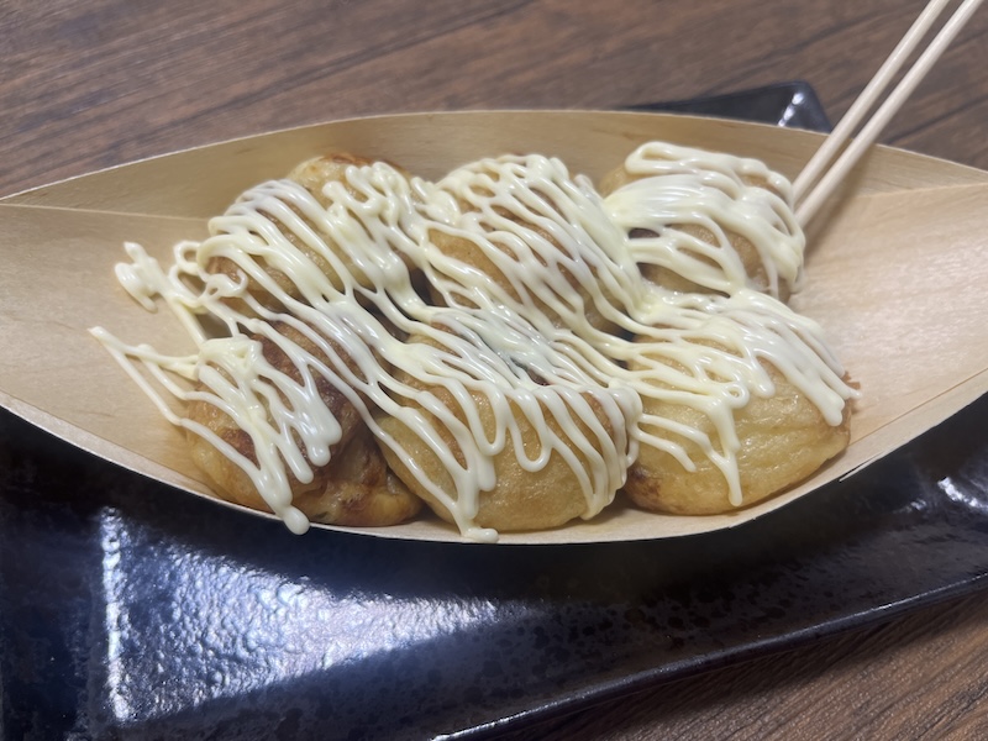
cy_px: 370
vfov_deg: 53.1
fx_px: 742
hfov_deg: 67.3
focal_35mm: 26
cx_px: 494
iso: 64
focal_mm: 5.1
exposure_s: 1/60
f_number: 1.6
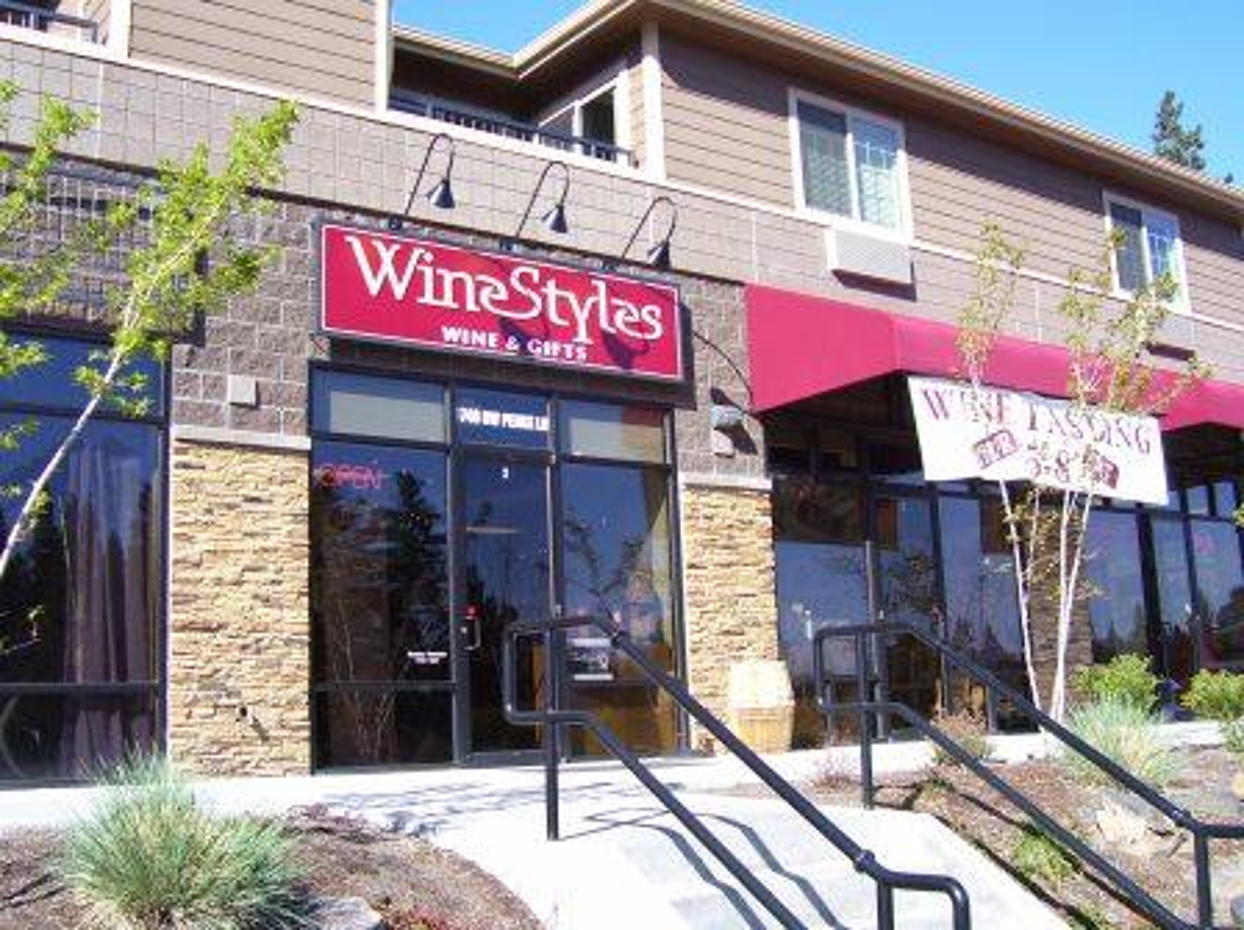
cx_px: 622
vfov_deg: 41.7
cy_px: 465
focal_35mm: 34
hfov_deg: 54.0
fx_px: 1221
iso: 80
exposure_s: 1/750
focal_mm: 5.6
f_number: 2.7
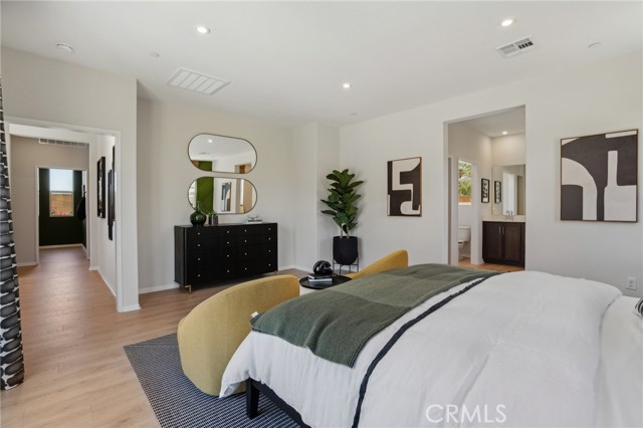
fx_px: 286
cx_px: 322
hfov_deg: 96.8
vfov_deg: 73.7
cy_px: 214
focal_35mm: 16
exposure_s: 1/30
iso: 250
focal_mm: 16
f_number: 7.1
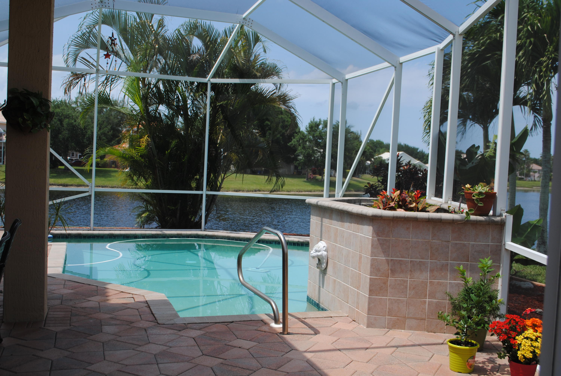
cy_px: 188
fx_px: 562
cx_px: 280
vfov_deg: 37.0
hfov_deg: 53.1
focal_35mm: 36
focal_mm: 24
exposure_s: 1/200
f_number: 7.1
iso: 100
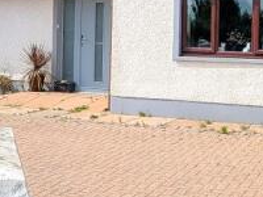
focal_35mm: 82
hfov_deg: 23.8
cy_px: 30
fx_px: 623
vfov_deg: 17.8
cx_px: 103
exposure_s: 1/1631
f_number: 2.2
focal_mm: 2.35
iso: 53
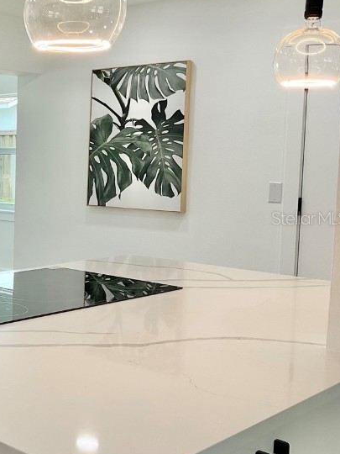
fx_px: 720
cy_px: 218
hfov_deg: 23.9
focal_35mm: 55
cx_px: -79
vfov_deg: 34.9
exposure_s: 1/120
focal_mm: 3
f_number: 1.8
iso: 32
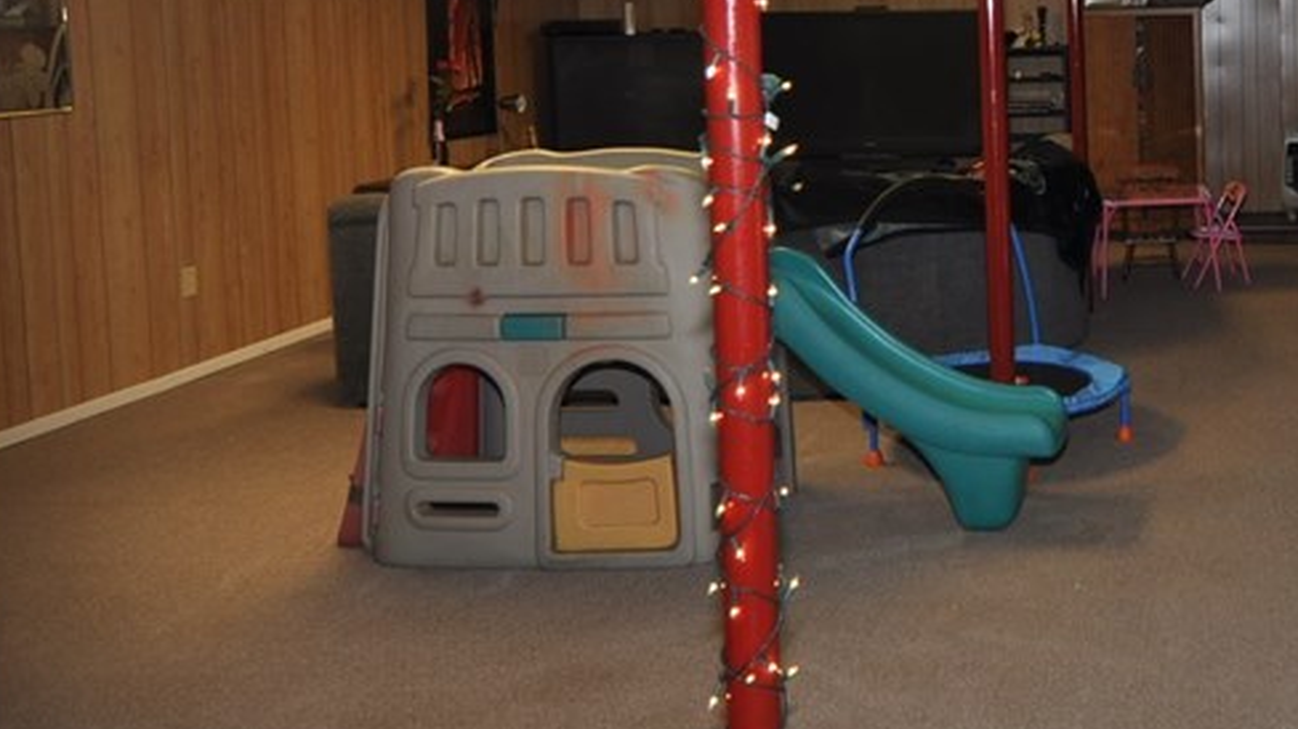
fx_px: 1445
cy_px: 90
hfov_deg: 44.3
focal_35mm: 42
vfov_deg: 27.4
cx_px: 1157
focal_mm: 12
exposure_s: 1/60
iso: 200
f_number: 4
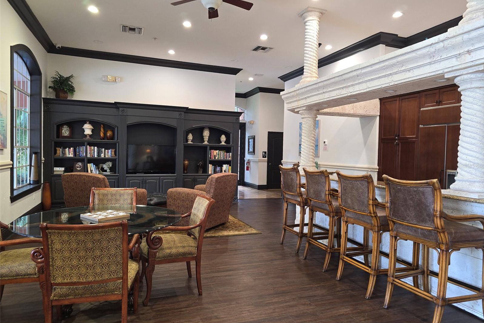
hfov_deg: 73.7
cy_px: 166
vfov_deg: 53.1
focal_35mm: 24
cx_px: 242
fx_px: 323
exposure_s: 1/24
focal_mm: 6.3
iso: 100
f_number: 1.7
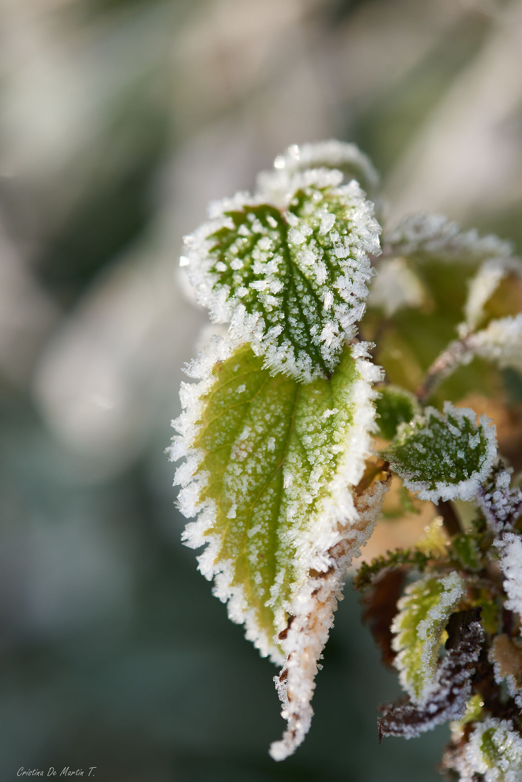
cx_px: 261
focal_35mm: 105
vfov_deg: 19.4
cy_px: 391
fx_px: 2282
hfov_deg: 13.1
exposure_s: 1/100
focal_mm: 105
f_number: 7.1
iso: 250
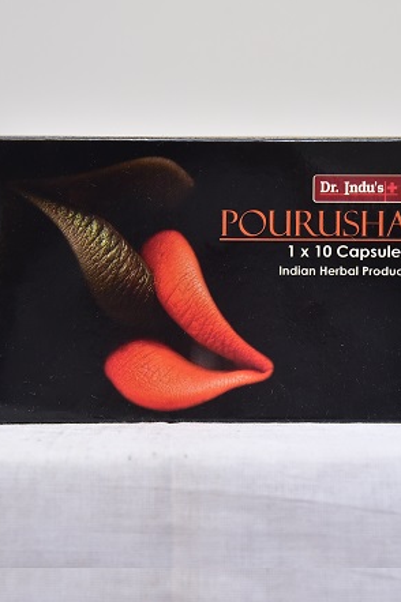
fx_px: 1891
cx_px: 207
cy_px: 285
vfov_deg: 18.1
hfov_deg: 12.1
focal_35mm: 113
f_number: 4.5
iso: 1600
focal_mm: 95
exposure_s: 1/125
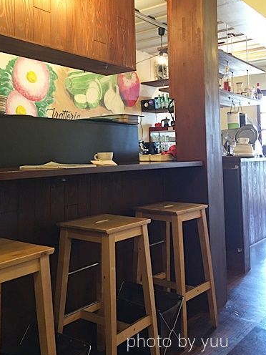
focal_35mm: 39
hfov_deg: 36.7
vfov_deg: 47.3
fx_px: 400
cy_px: 127
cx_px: 104
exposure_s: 1/10
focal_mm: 4.15
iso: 80
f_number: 2.2
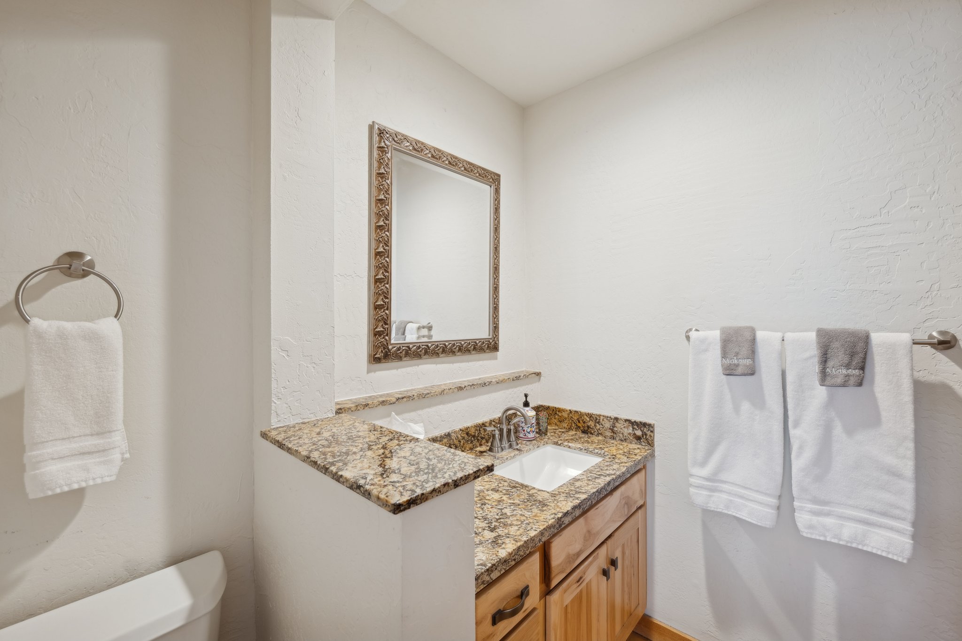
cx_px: 481
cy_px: 320
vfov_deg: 81.2
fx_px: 374
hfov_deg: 104.3
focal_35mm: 14
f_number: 8
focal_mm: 14
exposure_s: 1/5
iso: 400
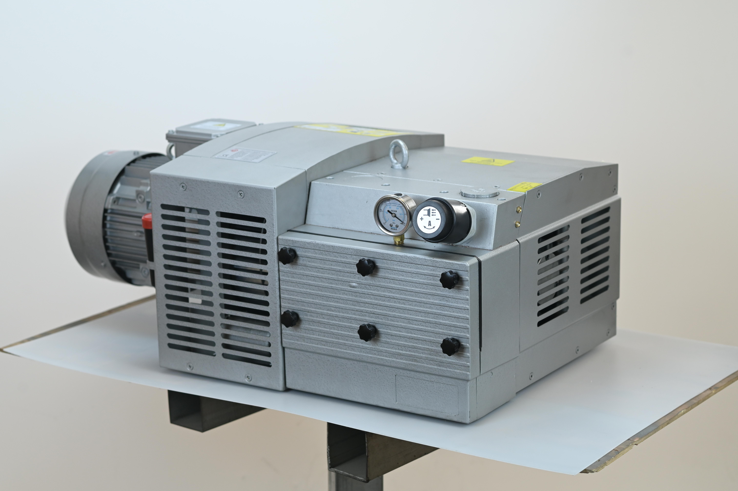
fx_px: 1741
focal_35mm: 85
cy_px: 246
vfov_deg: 16.1
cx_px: 369
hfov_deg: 23.9
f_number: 4.5
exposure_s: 1/200
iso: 1250
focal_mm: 85
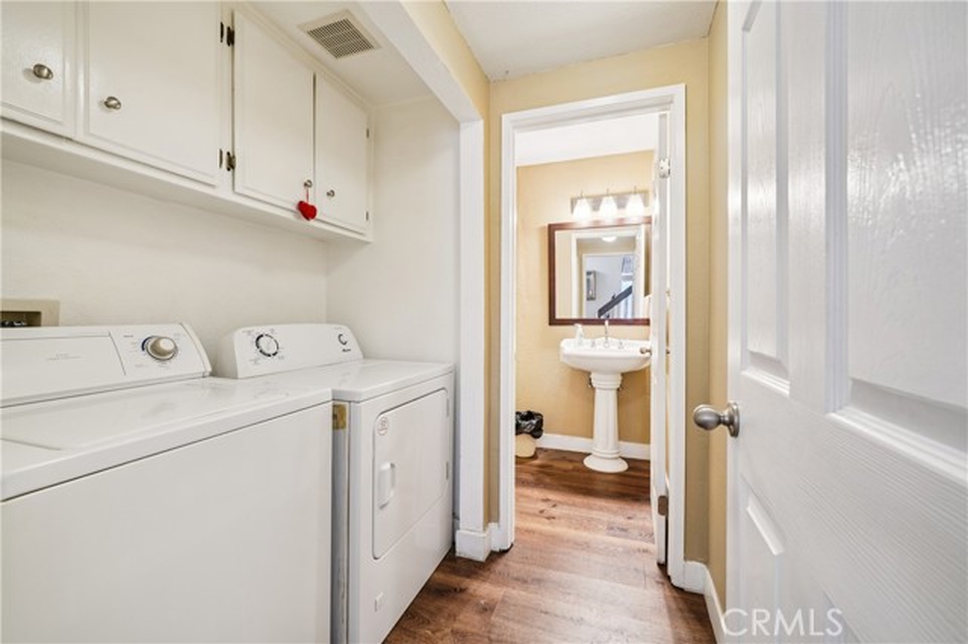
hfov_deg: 104.3
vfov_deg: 81.1
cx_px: 484
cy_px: 322
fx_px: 376
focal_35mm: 14
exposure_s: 1/5
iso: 400
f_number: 8
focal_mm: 14
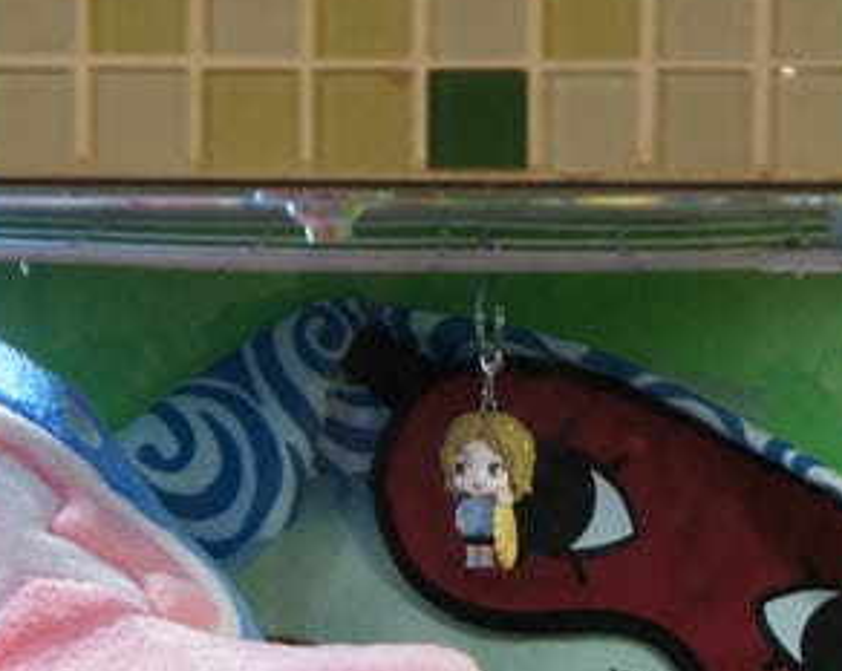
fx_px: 5477
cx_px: 352
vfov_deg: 6.9
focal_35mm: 220
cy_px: 923
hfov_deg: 8.8
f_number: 4.5
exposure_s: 1/80
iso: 1000
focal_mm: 38
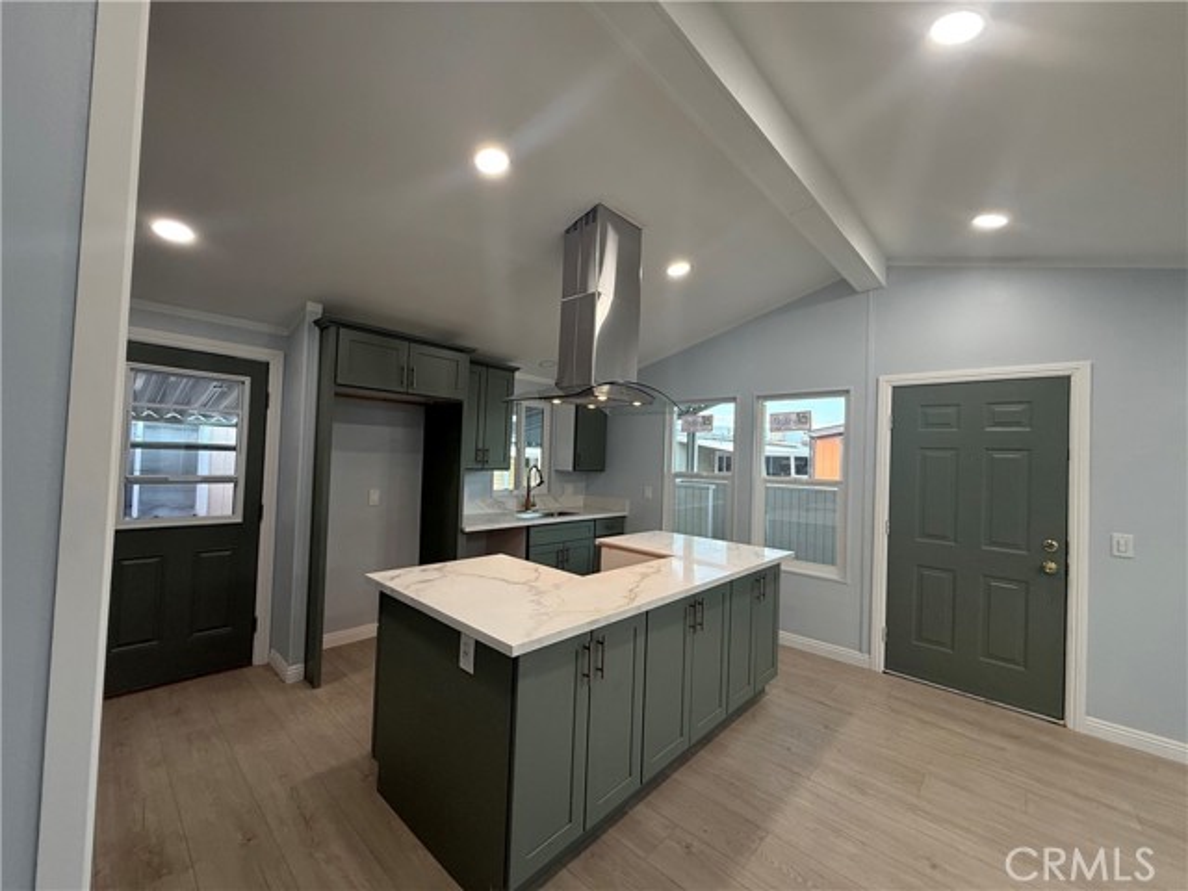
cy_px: 446
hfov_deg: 102.1
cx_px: 594
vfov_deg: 85.7
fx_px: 480
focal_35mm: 14
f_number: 2.2
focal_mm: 2.22
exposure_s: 1/120
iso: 160
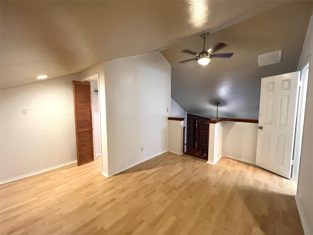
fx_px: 118
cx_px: 156
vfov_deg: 89.9
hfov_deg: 106.2
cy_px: 118
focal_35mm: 13
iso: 320
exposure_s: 1/60
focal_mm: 1.57
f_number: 1.8
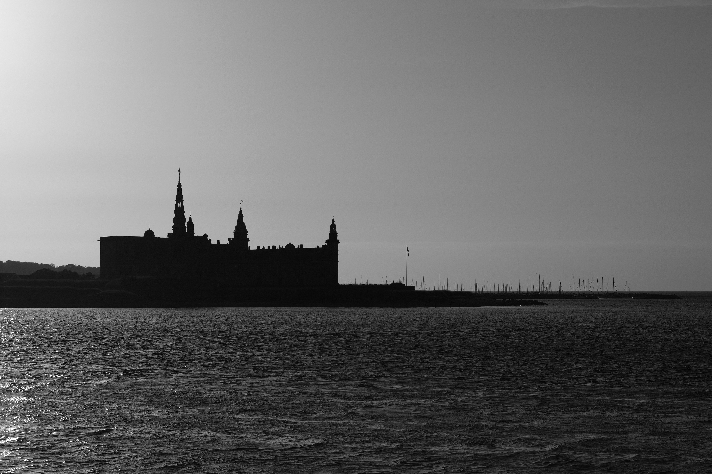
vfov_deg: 16.1
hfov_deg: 23.9
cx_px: 358
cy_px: 239
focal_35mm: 85
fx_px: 1681
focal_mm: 56
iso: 200
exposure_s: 1/3800
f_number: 5.6
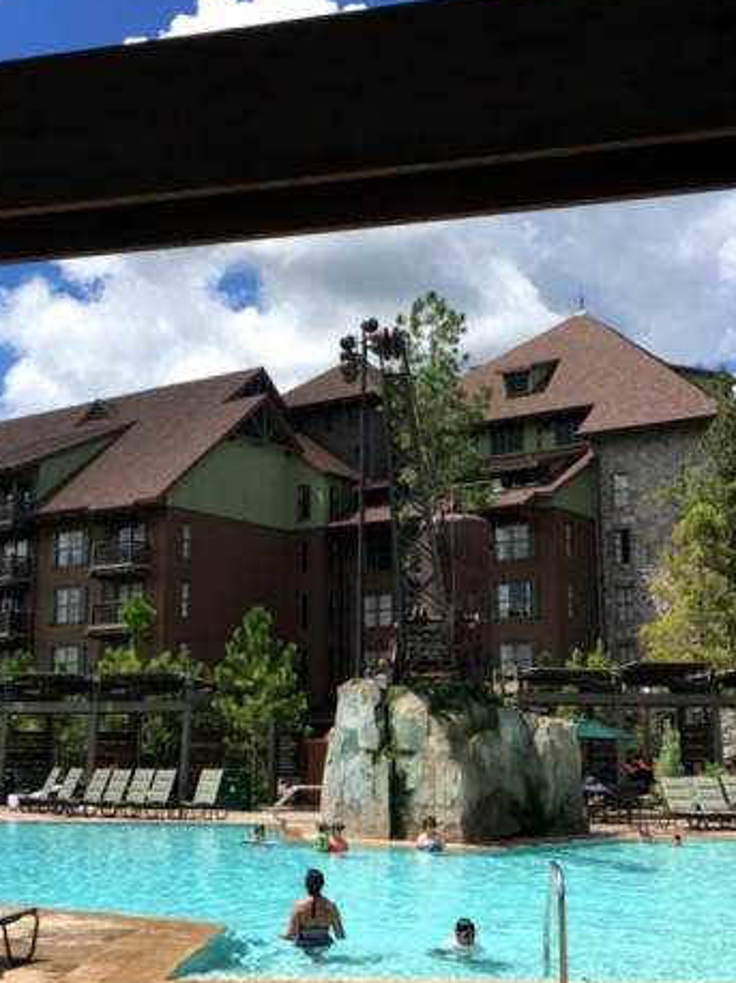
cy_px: 513
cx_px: 330
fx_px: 1078
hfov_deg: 37.7
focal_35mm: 38
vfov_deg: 49.0
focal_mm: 4.15
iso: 25
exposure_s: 1/1425
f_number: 2.2
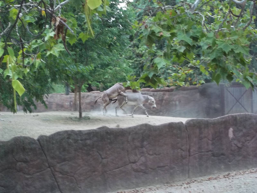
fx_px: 713
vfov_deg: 15.4
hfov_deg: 20.4
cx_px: 128
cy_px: 96
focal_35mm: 96
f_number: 5.2
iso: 160
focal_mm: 17.1
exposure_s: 1/30
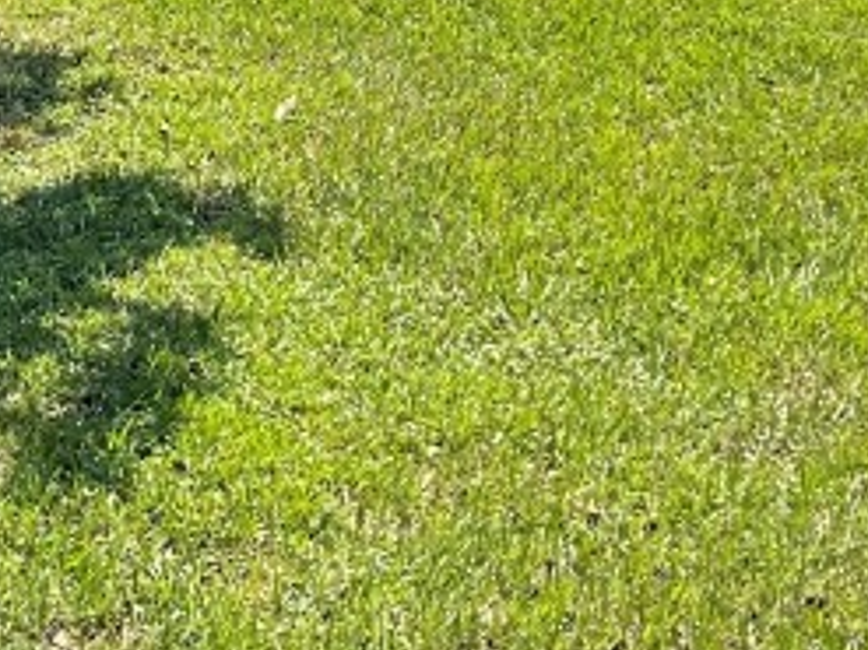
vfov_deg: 12.5
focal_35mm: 108
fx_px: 2707
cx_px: 211
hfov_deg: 18.1
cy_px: -509
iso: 32
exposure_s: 1/2387
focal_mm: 5.1
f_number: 1.6
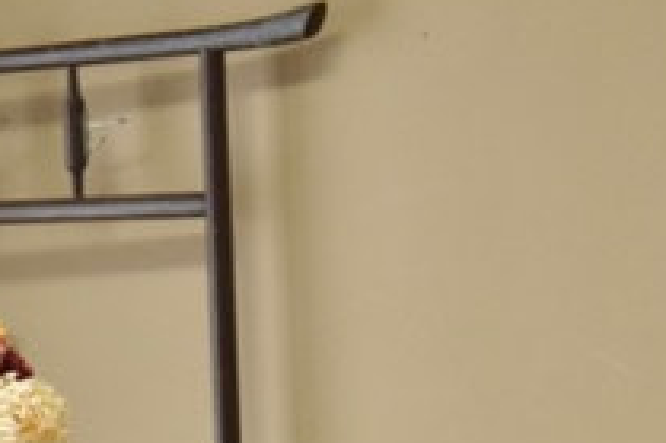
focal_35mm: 161
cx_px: -274
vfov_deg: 8.2
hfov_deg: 12.3
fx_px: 2976
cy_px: 757
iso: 4000
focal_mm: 46
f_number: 7.1
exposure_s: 1/125
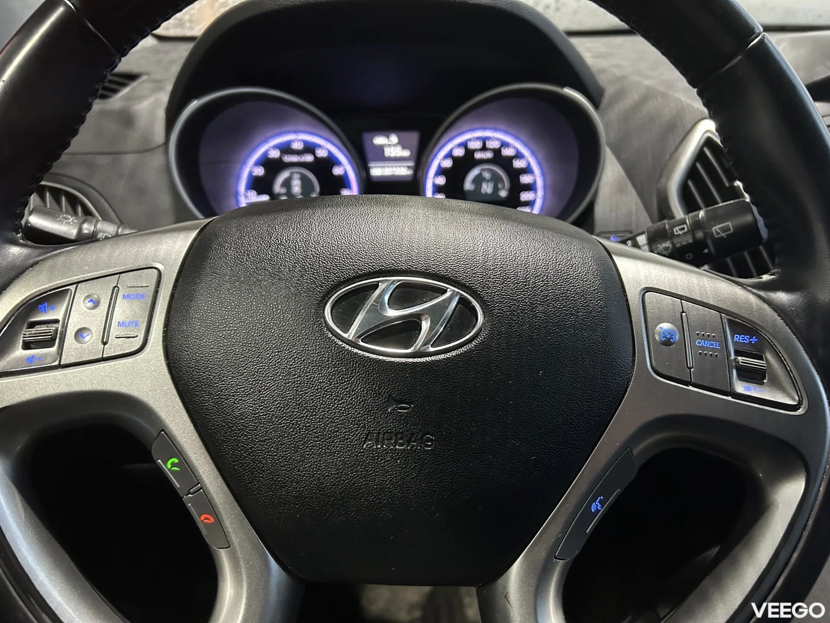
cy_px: 312
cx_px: 415
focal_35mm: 26
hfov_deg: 67.3
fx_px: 623
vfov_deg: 53.1
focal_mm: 5.7
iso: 500
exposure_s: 1/25
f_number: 1.5
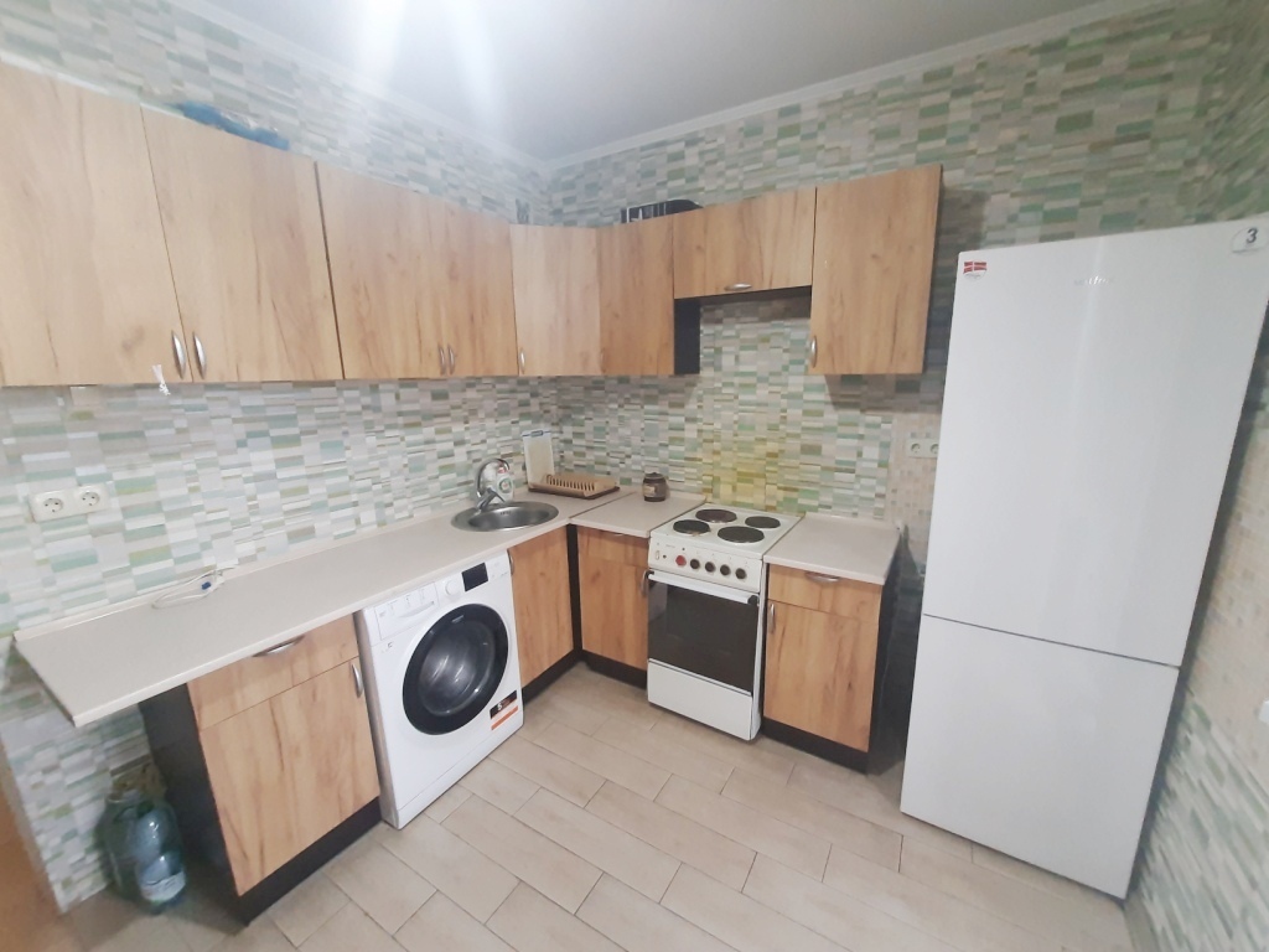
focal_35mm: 13
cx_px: 634
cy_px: 476
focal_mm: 1.42
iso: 250
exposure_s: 1/25
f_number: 2.2
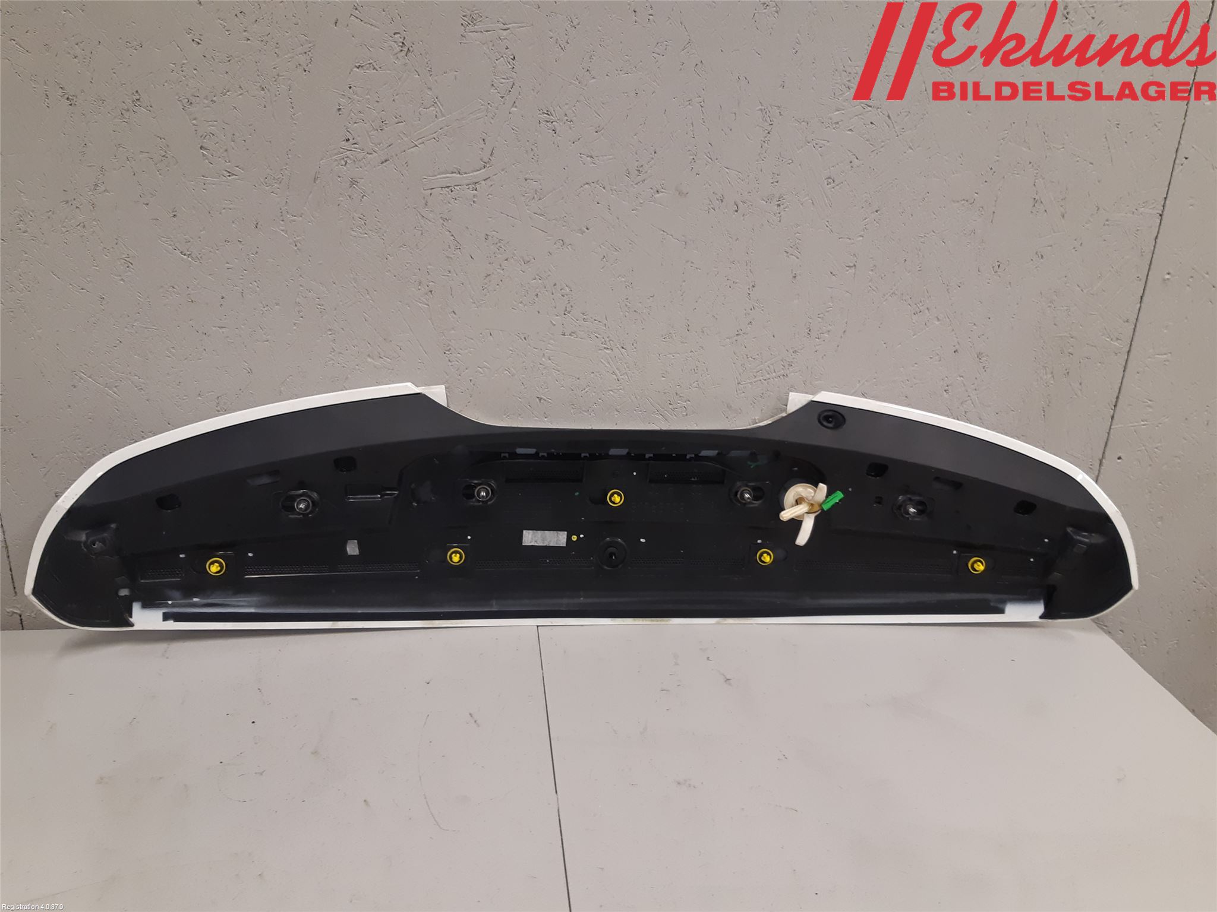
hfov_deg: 67.3
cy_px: 456
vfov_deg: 53.1
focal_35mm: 26
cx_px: 608
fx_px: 914
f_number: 1.7
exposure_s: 1/50
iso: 125
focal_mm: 3.93
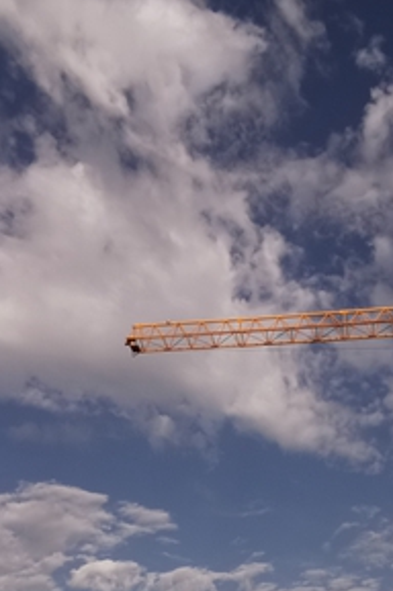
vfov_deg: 38.6
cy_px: 487
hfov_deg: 27.4
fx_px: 804
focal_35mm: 49
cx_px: 246
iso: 50
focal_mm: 2.26
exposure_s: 1/1302
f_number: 2.2
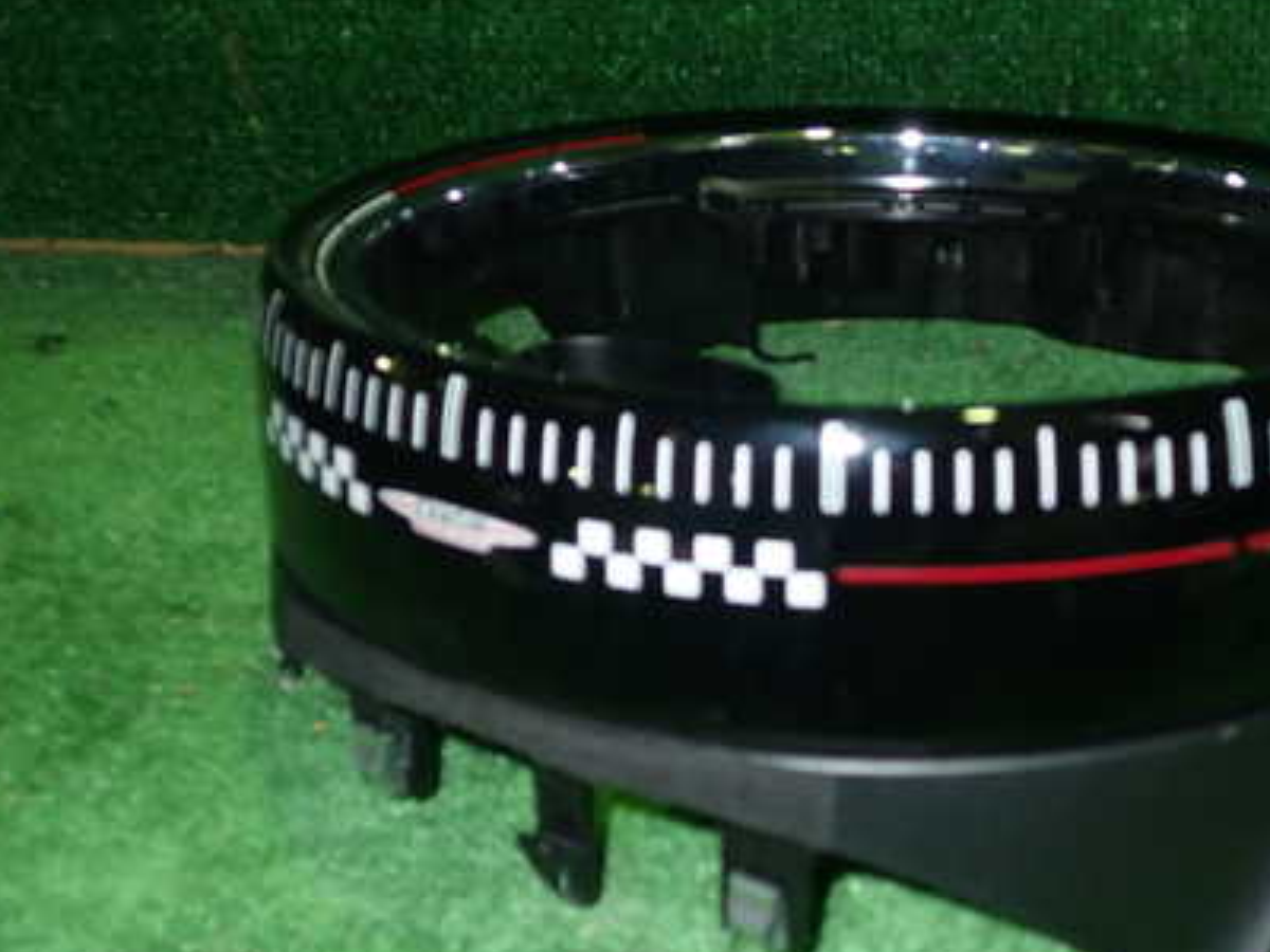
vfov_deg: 32.0
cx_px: 911
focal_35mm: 45
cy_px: 597
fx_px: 1651
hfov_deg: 41.2
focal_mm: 5.4
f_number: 2.3
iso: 200
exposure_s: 1/30
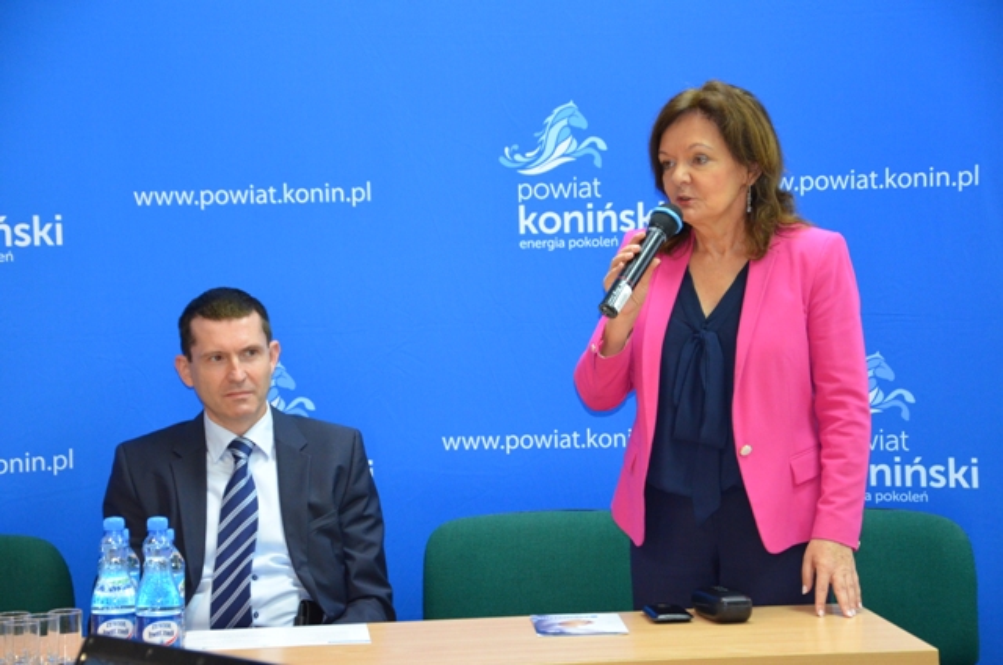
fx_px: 2920
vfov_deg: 13.0
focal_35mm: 105
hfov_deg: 19.5
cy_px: 332
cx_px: 502
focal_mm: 70
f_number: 5.3
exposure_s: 1/60
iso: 2000
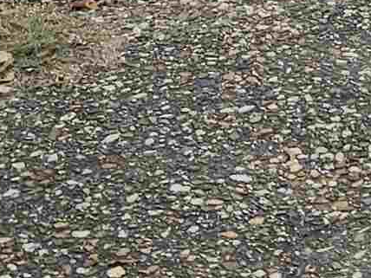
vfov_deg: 7.8
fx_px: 1768
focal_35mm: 165
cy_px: -552
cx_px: 583
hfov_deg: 11.4
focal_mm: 5.4
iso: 25
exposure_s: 1/494
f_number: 1.8
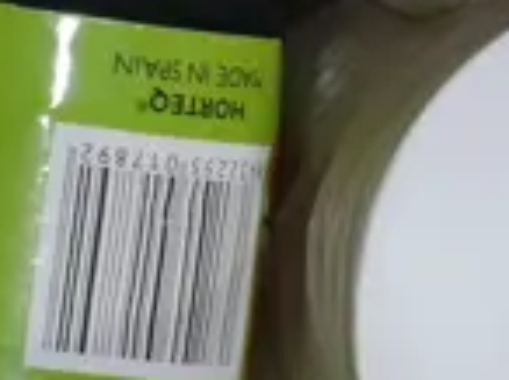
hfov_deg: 5.2
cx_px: -467
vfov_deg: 3.9
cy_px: -248
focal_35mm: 379
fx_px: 5564
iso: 200
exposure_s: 1/80
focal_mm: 27
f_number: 5.3
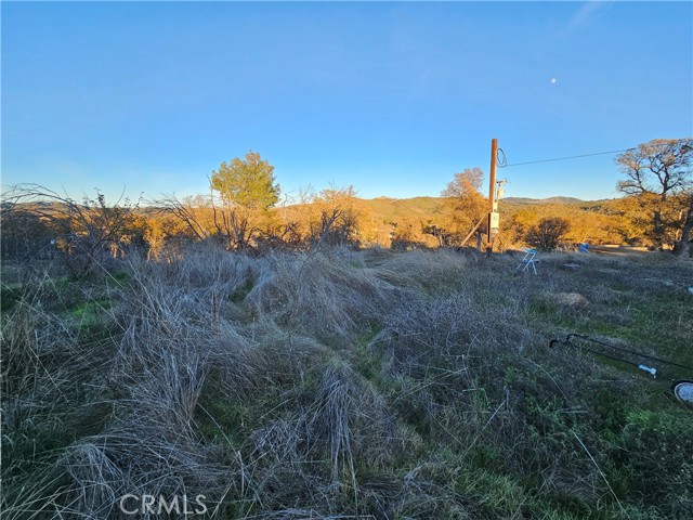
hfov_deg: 106.2
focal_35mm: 13
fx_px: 260
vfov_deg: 89.9
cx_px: 346
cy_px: 260
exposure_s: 1/382
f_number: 2.2
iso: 50
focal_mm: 2.2
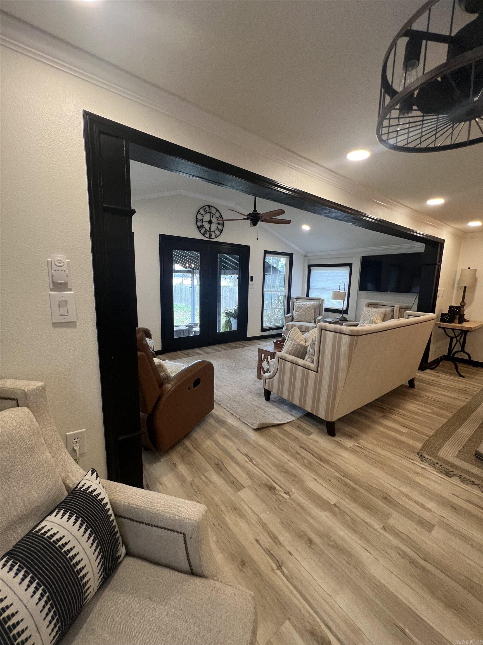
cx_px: 242
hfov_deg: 89.9
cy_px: 322
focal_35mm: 13
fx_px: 242
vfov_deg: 106.2
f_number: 1.8
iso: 200
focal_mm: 1.57
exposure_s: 1/120
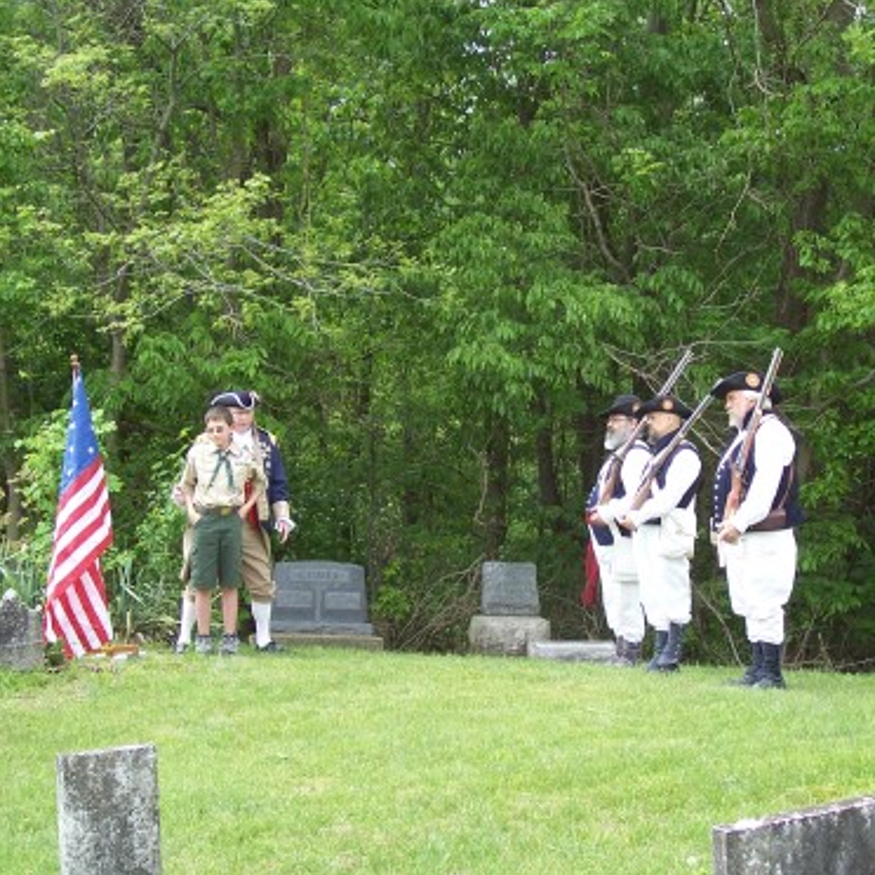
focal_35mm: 63
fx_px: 1802
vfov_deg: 27.3
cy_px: 436
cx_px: 466
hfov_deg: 27.3
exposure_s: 1/180
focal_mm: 8.6
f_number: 3.4
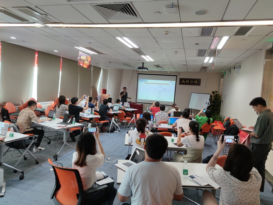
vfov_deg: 56.8
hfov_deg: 71.6
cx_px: 136
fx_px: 189
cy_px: 102
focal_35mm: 24
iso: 100
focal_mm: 6.72
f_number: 1.69
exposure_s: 1/50
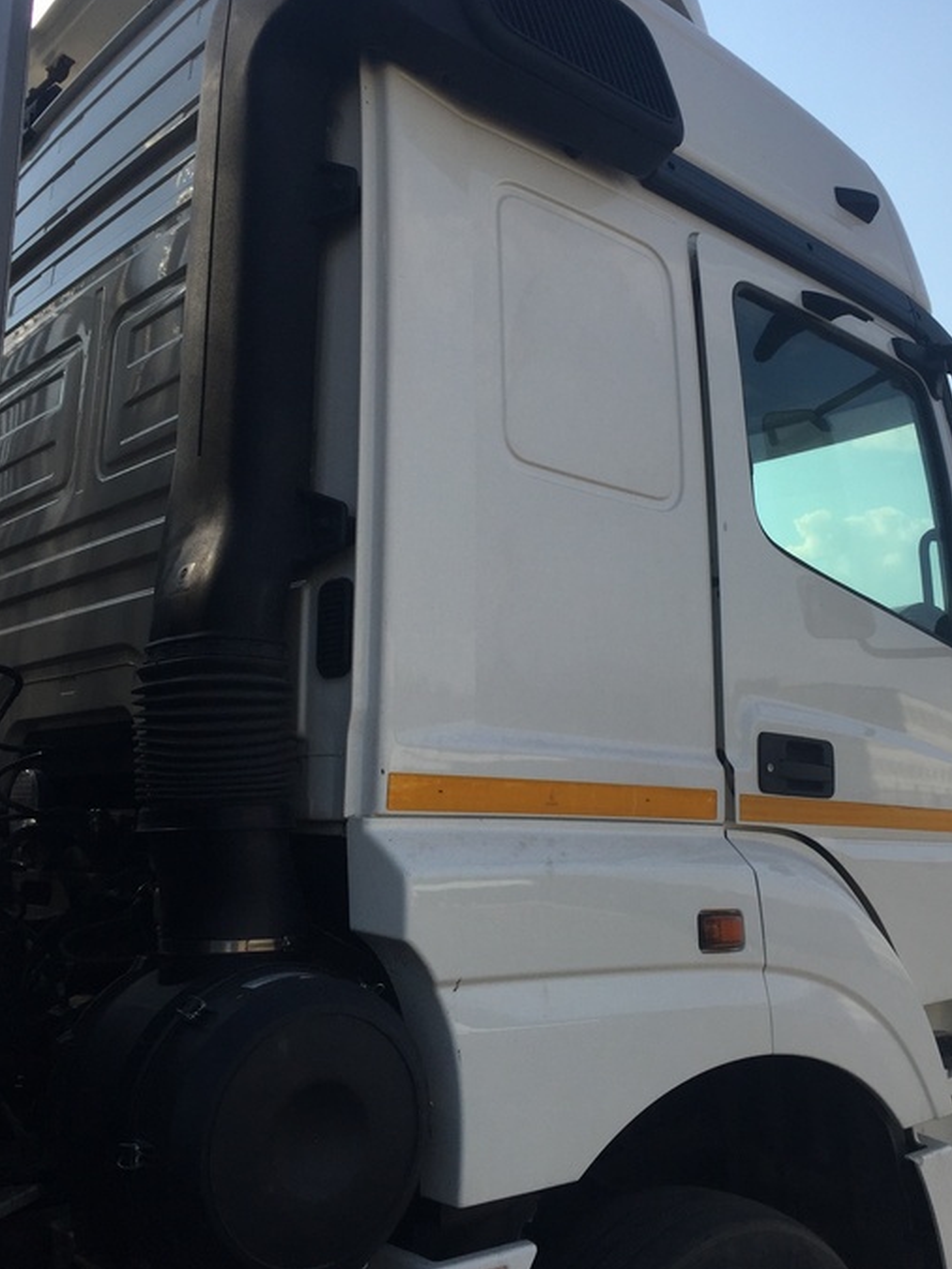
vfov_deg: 52.6
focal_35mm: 35
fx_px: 1283
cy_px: 576
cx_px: 556
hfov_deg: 40.6
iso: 32
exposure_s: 1/2198
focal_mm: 4.15
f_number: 2.2
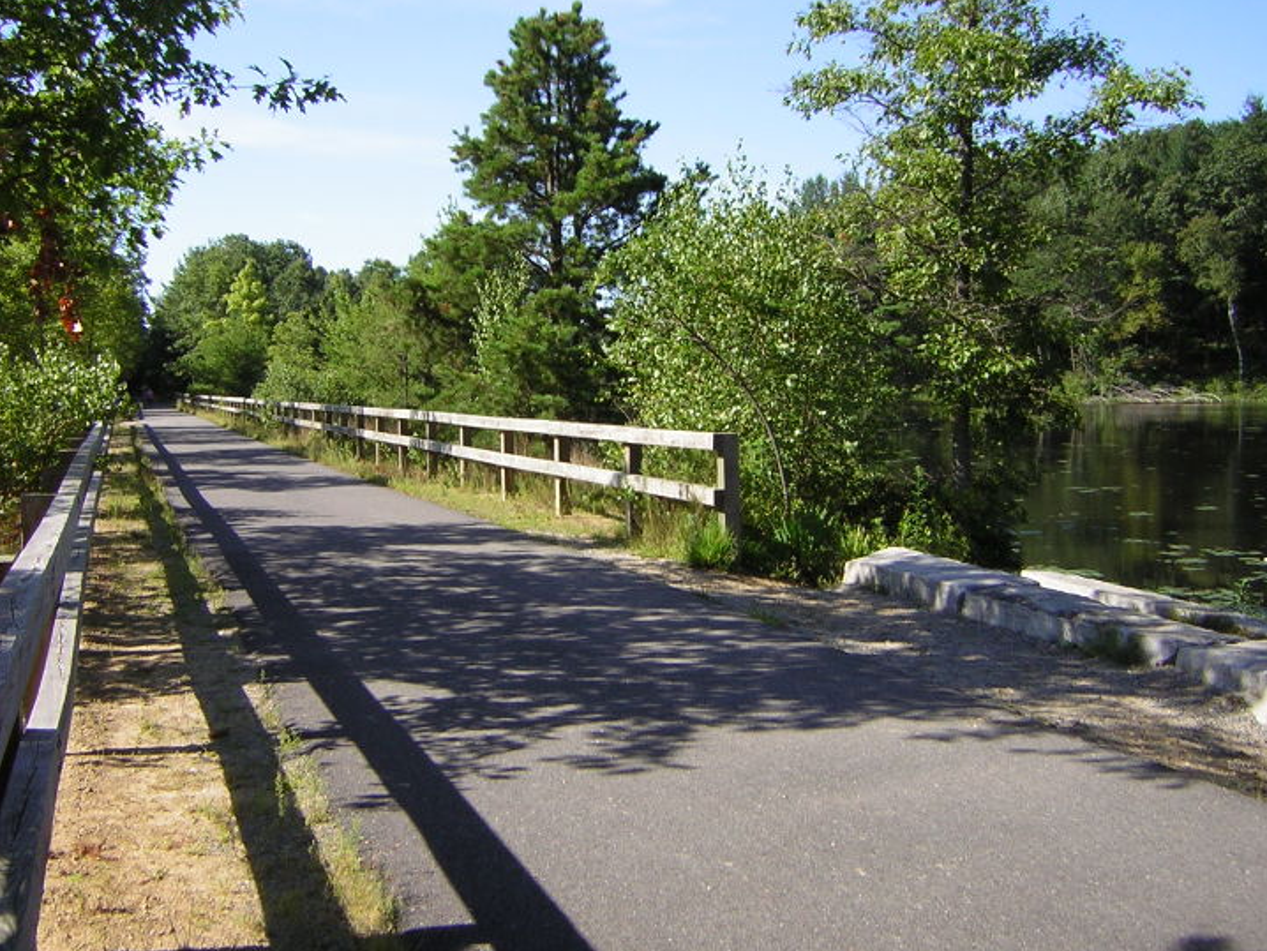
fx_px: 1355
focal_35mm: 37
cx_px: 649
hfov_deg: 50.1
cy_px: 468
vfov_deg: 38.7
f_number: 5.2
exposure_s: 1/176
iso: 50
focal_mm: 4.7
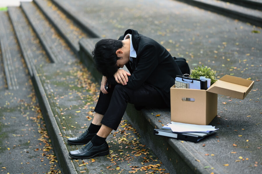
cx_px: 131
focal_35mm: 85
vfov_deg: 16.1
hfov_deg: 23.9
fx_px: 619
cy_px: 87
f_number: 1.8
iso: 160
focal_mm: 85
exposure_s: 1/320
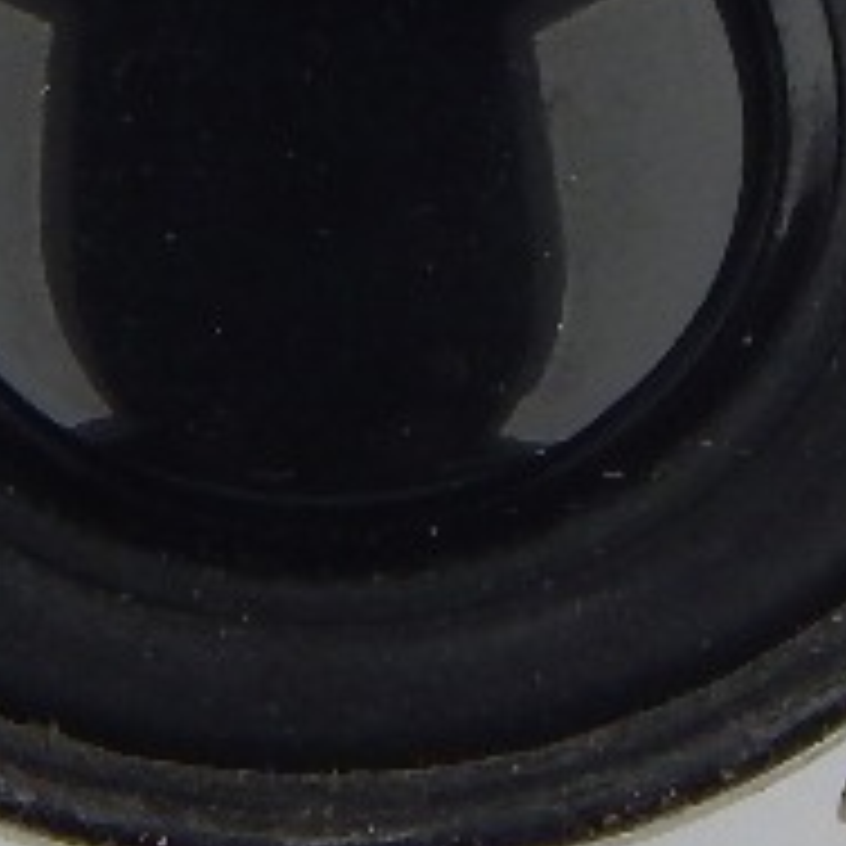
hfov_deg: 4.2
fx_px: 11447
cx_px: 410
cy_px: -652
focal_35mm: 414
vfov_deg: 4.2
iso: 125
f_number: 4
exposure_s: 1/640
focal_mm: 10.9
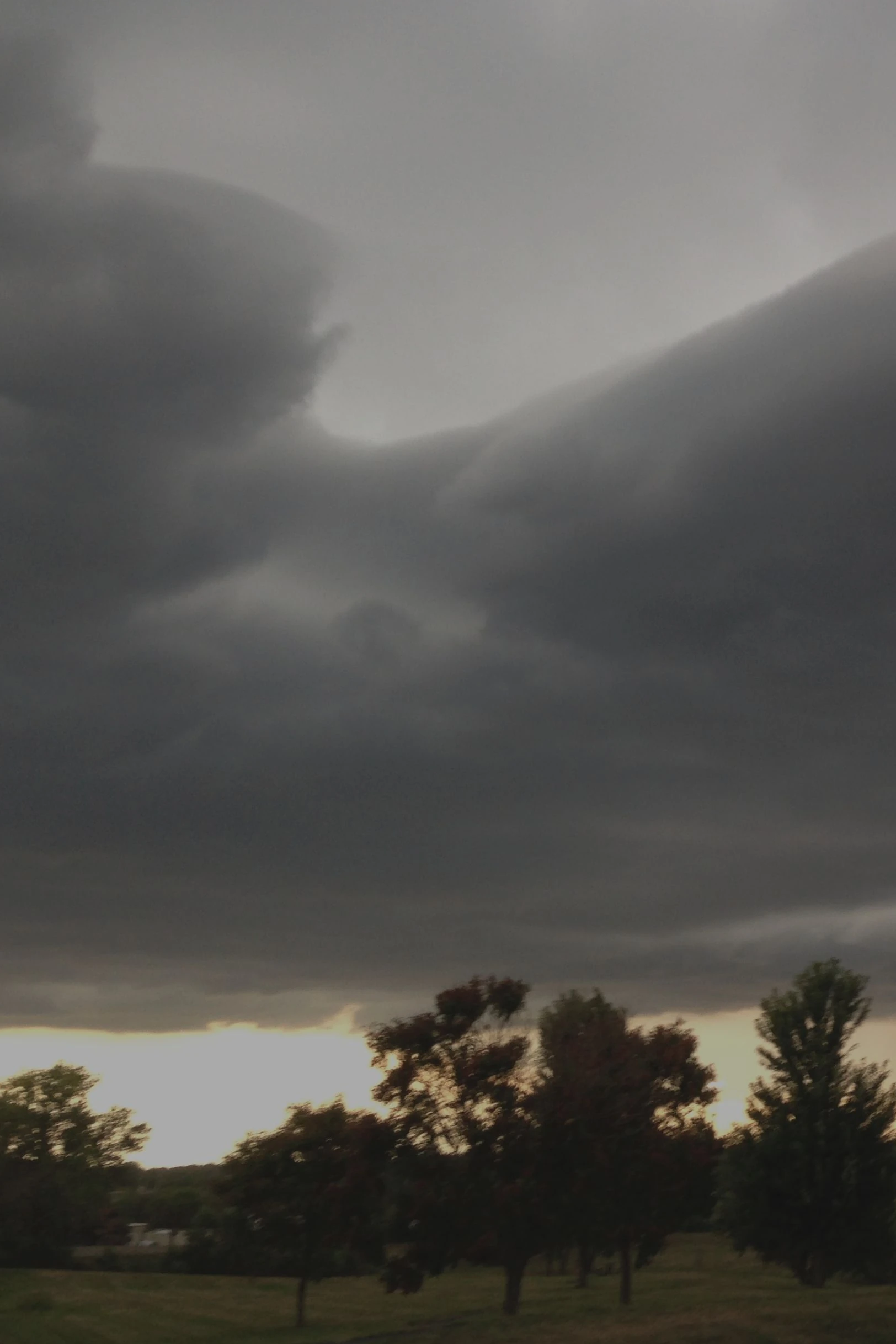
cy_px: 673
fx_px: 1717
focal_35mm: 46
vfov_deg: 42.7
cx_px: 834
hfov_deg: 28.0
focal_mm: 4.12
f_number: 2.4
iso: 50
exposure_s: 1/30
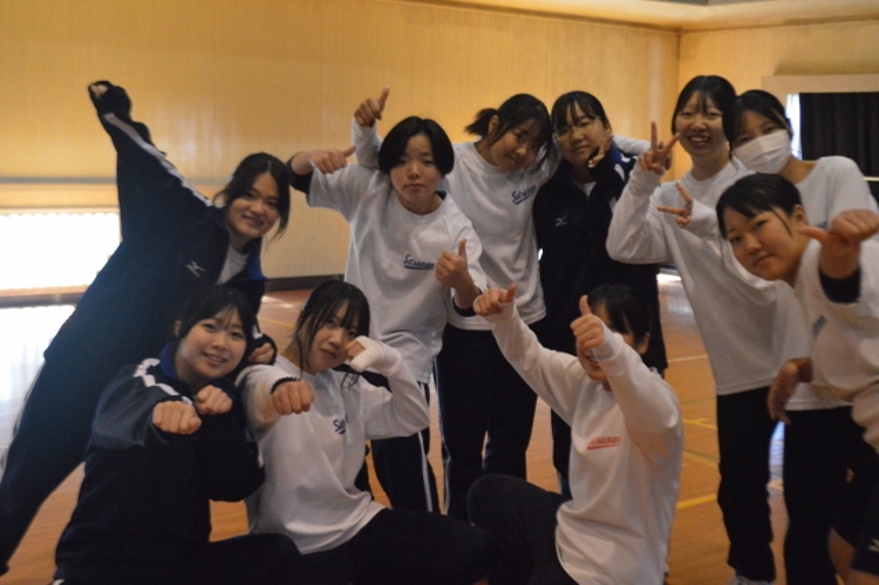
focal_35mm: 48
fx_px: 1171
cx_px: 440
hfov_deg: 41.1
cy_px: 292
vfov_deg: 28.0
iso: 6400
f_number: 4.8
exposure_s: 1/250
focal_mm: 32
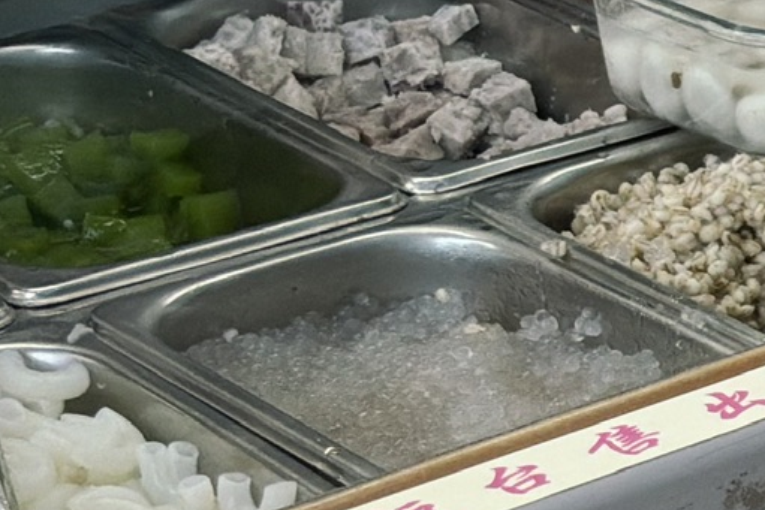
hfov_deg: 9.8
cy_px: -27
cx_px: 1377
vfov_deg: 6.8
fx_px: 4251
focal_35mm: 200
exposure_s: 1/429
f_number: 1.78
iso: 64
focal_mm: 6.76
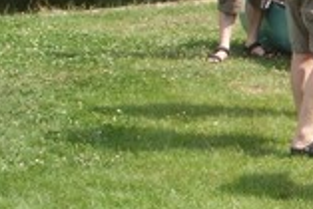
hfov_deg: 10.0
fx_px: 1645
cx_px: 638
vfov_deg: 7.3
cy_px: 92
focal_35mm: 189
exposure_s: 1/209
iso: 50
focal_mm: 6.3
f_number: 4.9
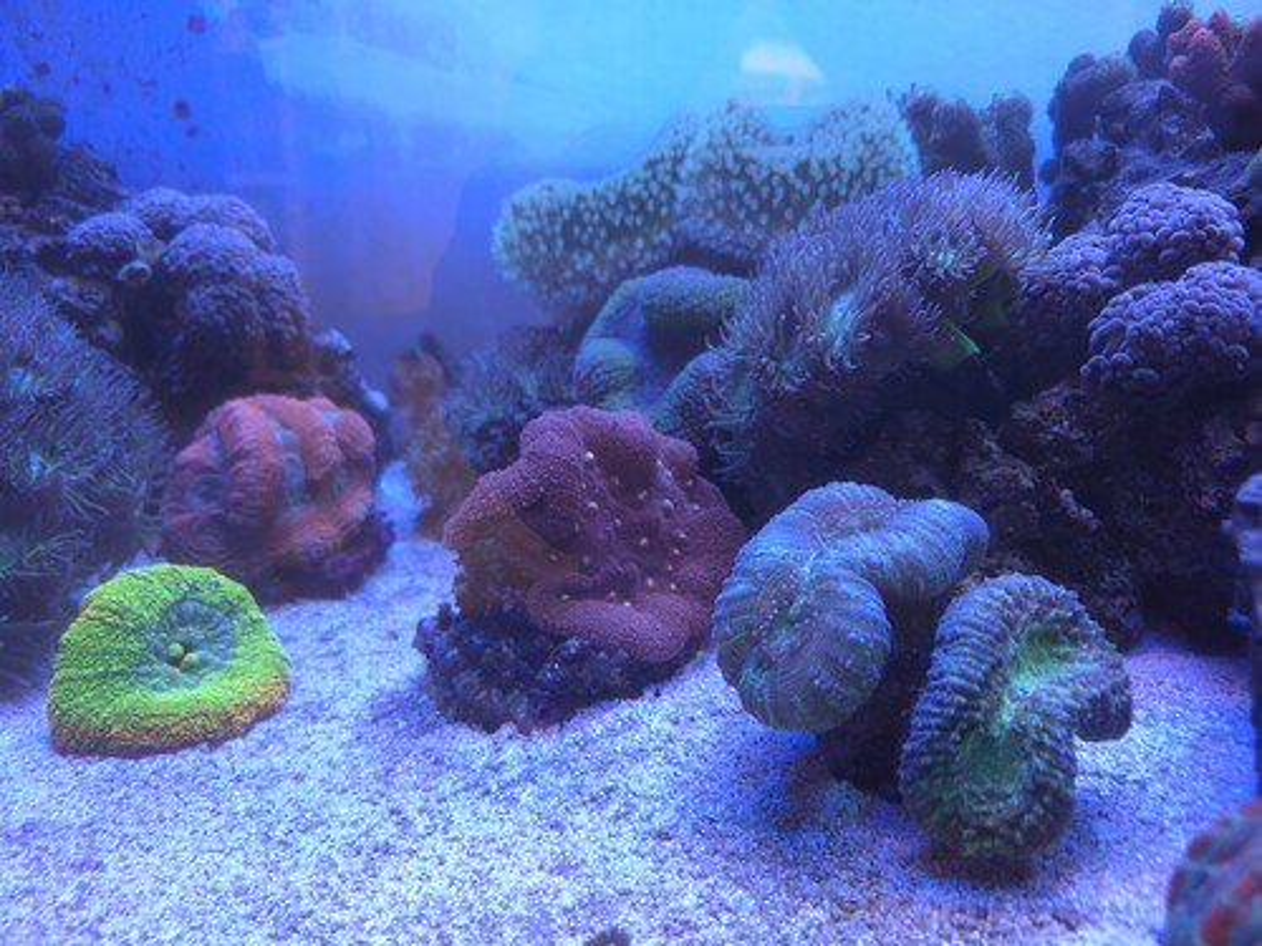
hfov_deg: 73.9
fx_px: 839
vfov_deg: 58.9
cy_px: 473
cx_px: 631
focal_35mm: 23
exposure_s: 1/53
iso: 50
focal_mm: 5.4
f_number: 1.8
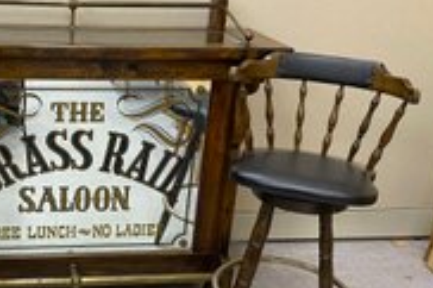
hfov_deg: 37.3
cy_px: 182
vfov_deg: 26.3
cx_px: 75
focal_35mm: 51
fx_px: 613
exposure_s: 1/60
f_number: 1.8
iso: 80
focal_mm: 4.25
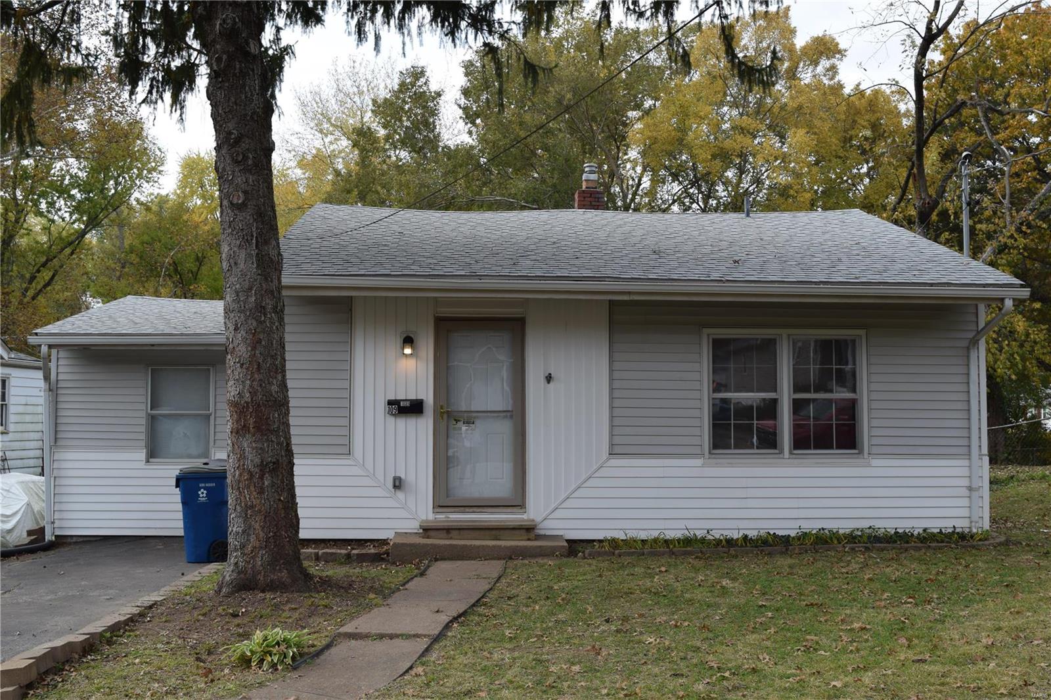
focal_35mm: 39
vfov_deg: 34.2
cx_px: 526
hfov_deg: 49.6
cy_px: 350
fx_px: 1138
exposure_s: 1/250
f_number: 8
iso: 200
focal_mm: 26
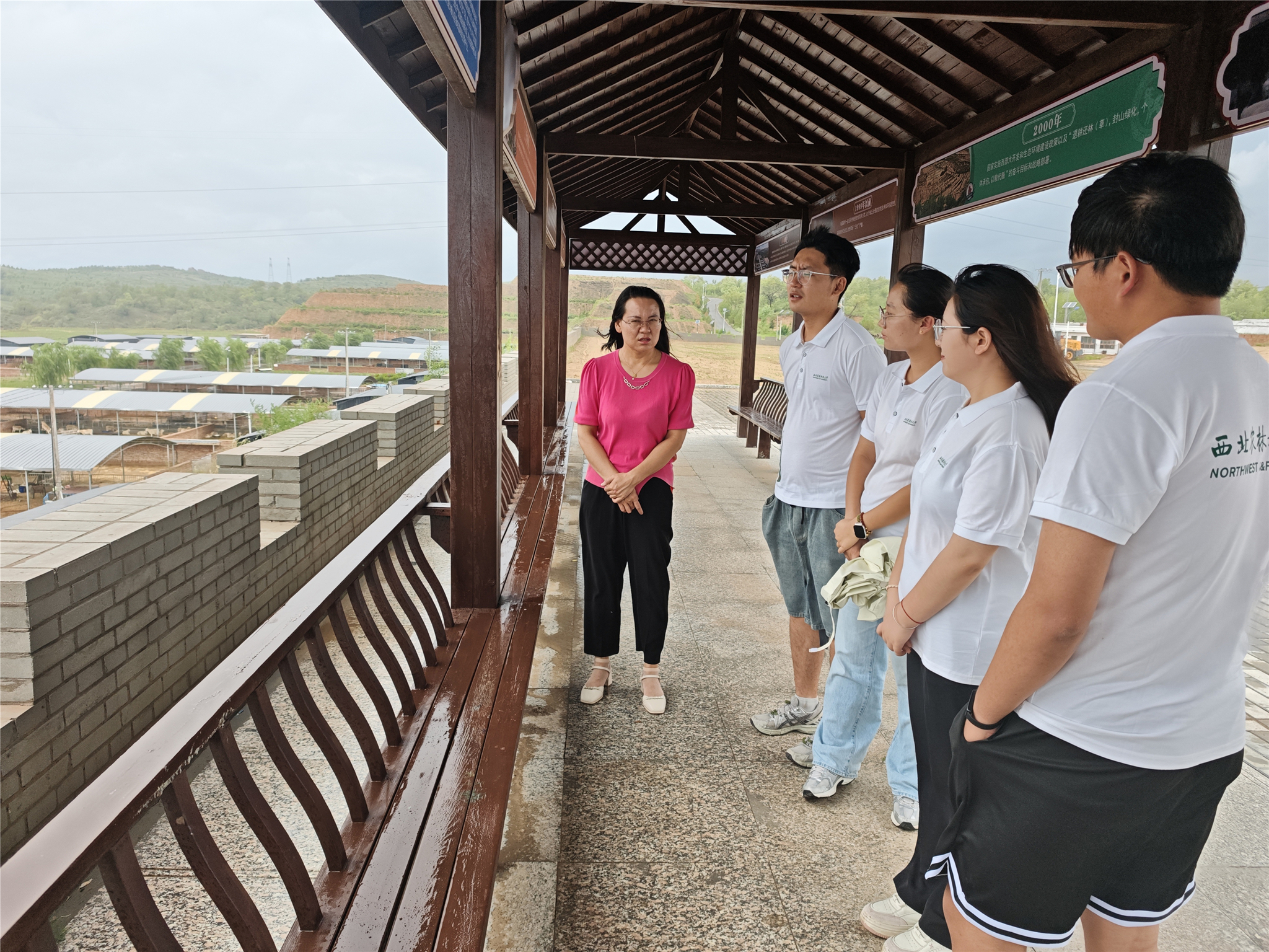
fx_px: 843
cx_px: 634
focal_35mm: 23
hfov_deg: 73.9
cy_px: 476
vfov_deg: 58.9
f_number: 1.44
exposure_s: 1/1672
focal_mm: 6.68
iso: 50
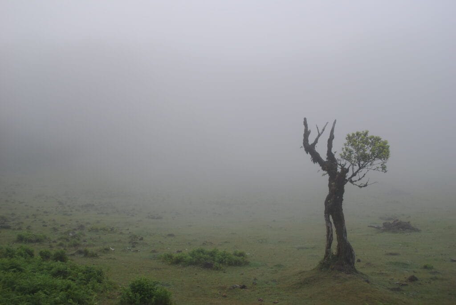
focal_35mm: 39
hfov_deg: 49.5
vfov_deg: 34.3
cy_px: 152
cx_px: 228
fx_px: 495
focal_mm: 26
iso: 125
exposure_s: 1/125
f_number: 5.6
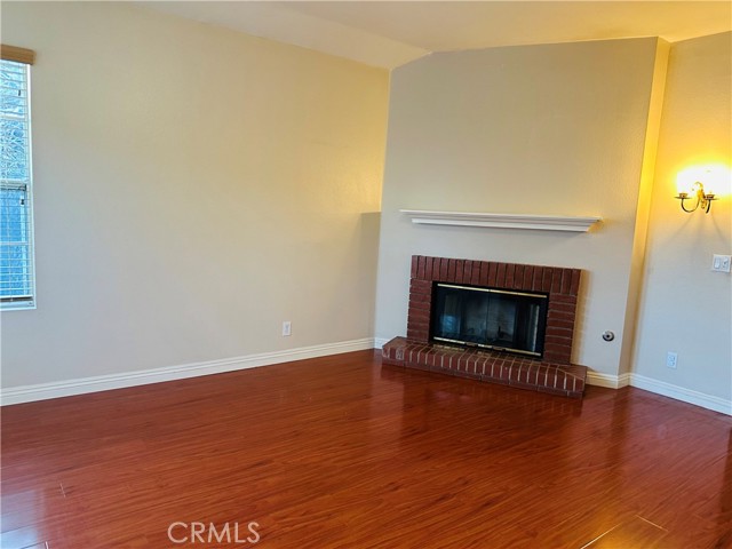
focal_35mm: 24
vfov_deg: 56.8
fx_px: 508
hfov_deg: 71.6
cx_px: 366
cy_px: 274
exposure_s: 1/60
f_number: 1.78
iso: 320
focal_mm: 6.86
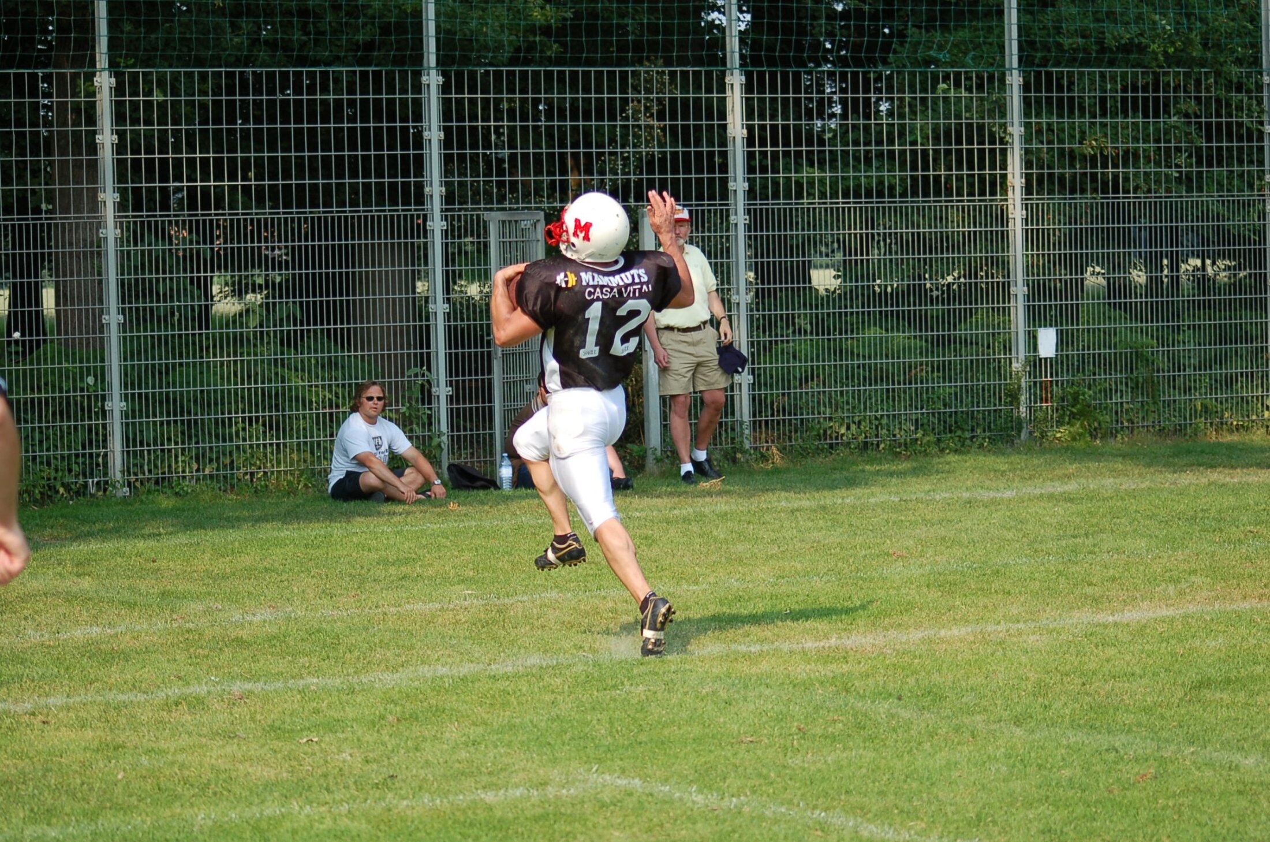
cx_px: 635
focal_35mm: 105
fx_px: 3697
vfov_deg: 13.0
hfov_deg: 19.5
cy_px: 421
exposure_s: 1/1000
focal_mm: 70
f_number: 4
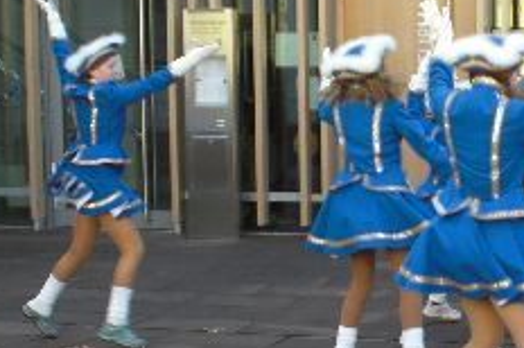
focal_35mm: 91
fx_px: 1323
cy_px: 235
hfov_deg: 21.6
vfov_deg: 15.0
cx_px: 534
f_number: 3.1
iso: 64
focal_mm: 6.3
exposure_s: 1/100
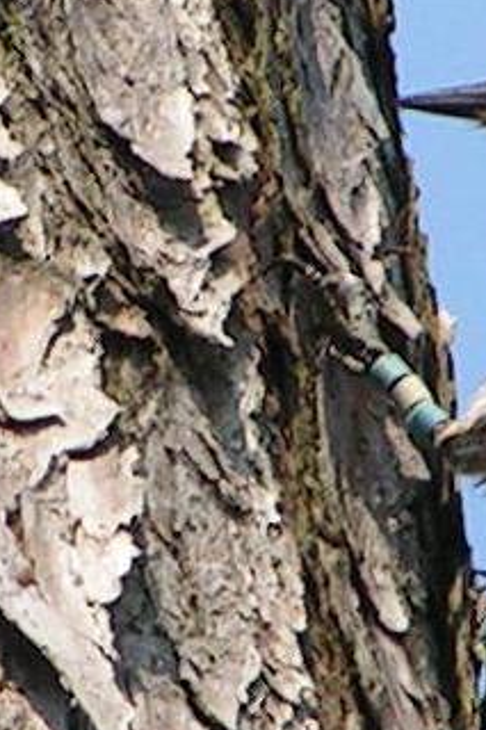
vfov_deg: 2.5
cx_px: 545
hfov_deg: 1.7
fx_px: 16683
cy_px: 529
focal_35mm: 823
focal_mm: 63
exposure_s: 1/400
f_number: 4.5
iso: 50
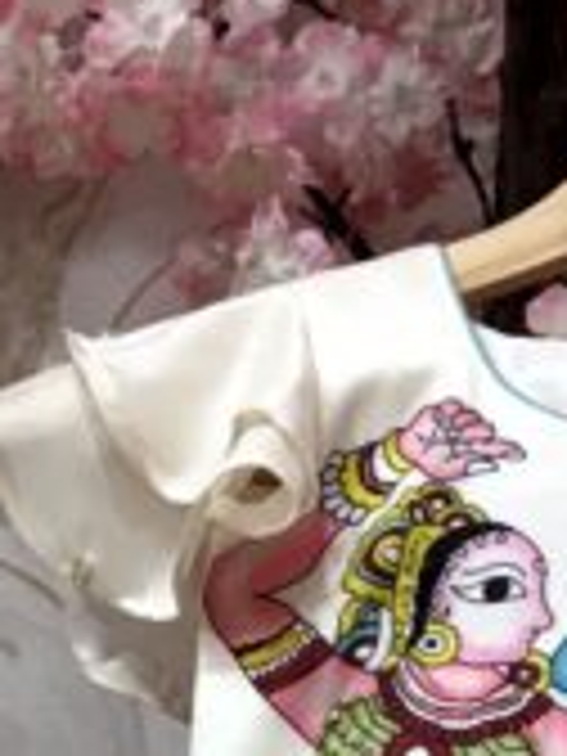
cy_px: 1413
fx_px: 2708
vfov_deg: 13.9
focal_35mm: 124
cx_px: -198
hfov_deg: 11.6
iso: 50
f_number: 1.6
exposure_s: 1/100
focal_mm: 5.96
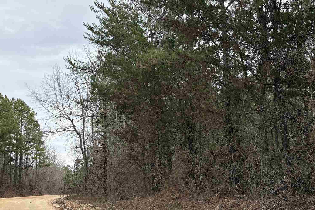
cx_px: 155
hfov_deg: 35.6
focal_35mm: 56
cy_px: 126
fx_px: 490
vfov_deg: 24.2
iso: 50
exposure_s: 1/1799
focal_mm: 5.96
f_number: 1.6
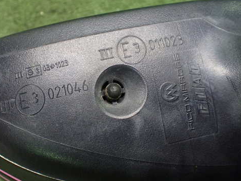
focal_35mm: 38
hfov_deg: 48.9
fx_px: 264
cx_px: 106
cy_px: 96
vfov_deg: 37.7
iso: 800
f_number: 2.3
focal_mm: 5.4
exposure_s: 1/100
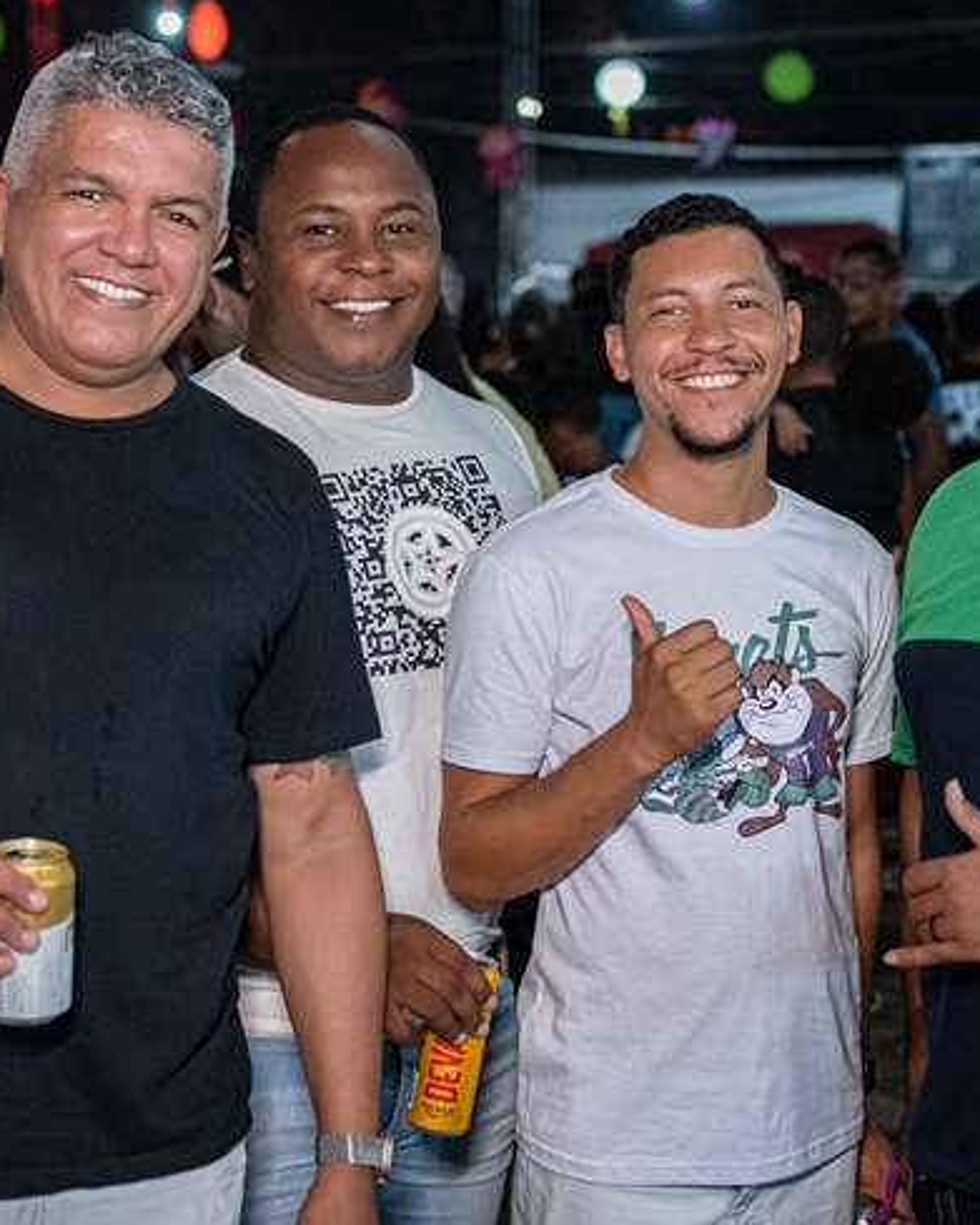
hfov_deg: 20.5
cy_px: 609
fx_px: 2710
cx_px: 578
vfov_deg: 25.5
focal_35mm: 75
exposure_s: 1/640
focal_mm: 35
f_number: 2.8
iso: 2500
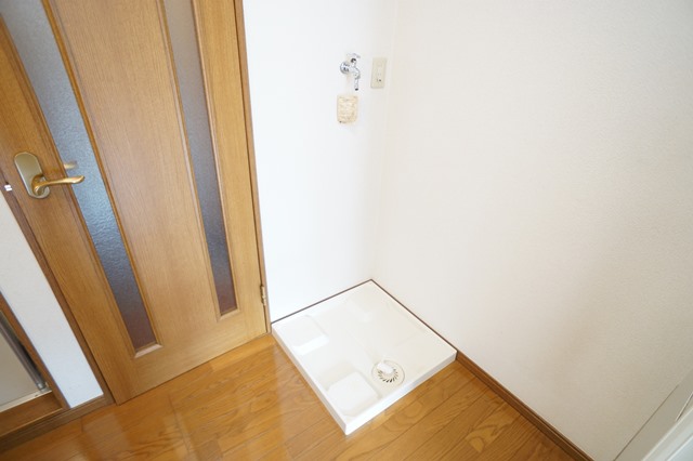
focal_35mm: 24
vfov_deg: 53.1
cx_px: 346
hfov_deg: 73.8
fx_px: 462
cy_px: 230
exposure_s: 1/60
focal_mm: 16
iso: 800
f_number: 3.2
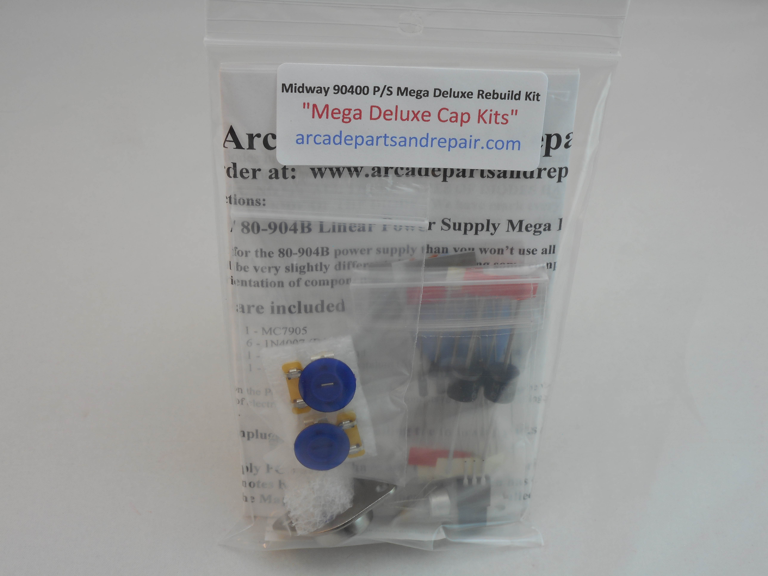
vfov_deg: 28.6
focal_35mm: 51
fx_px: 1131
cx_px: 384
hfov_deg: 37.5
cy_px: 288
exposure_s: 1/30
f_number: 4.9
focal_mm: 9.1
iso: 80
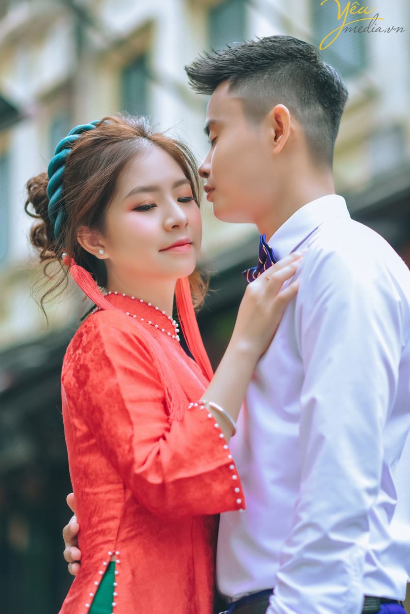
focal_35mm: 87
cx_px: 201
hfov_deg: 15.7
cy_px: 307
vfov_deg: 23.4
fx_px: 1485
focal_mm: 85
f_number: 2.2
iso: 160
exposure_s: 1/320
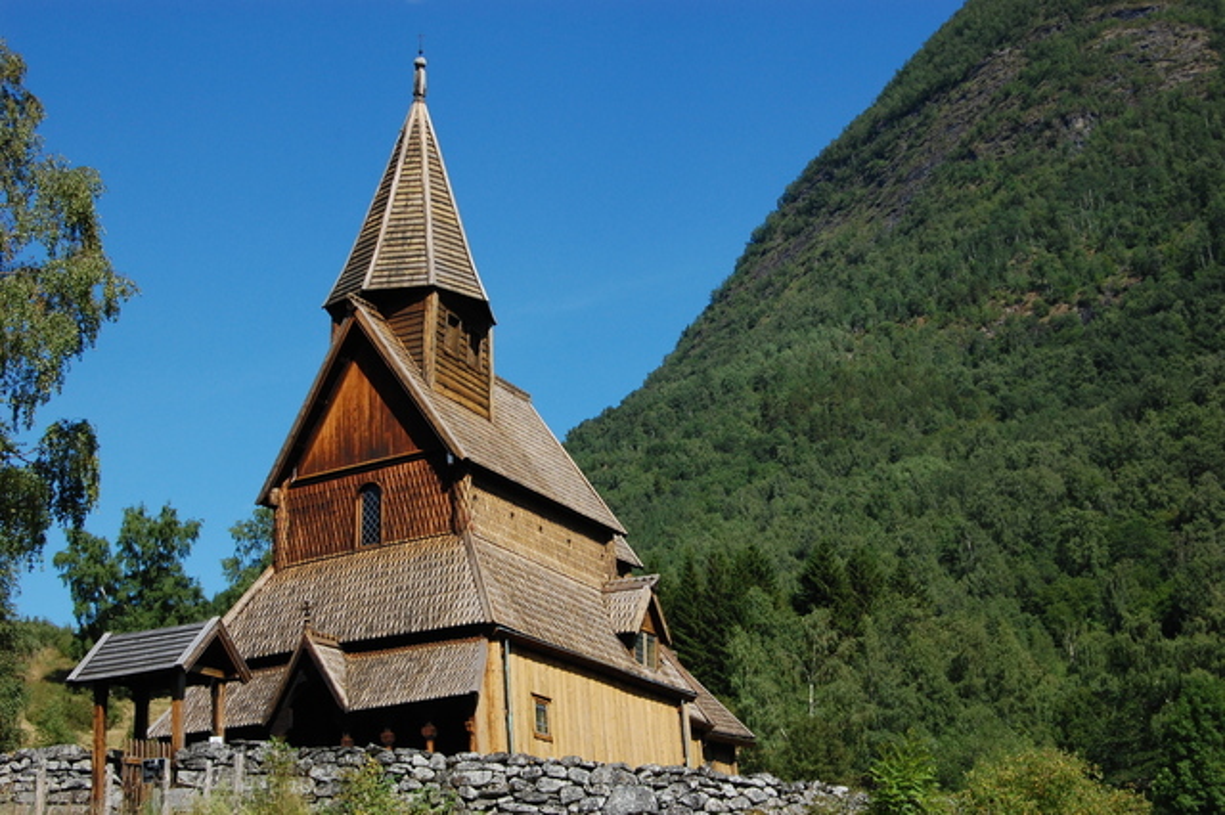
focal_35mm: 57
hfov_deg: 35.1
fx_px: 1938
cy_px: 408
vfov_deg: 23.8
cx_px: 612
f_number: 10
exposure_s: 1/800
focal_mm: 38
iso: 400
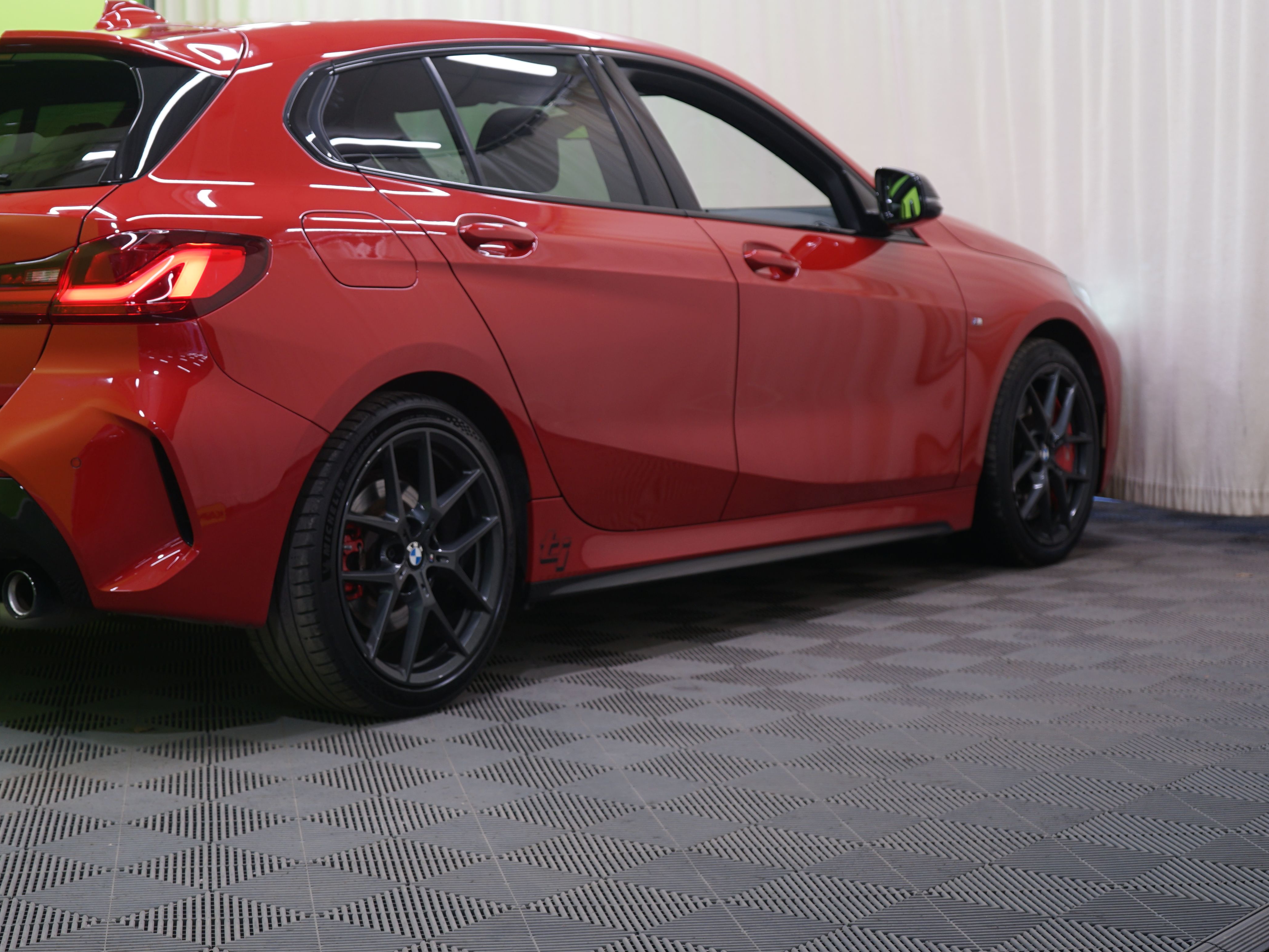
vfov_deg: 22.9
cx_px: 357
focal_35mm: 64
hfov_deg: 29.9
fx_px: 2346
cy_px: 362
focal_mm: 46
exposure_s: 1/30
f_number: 5
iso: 200
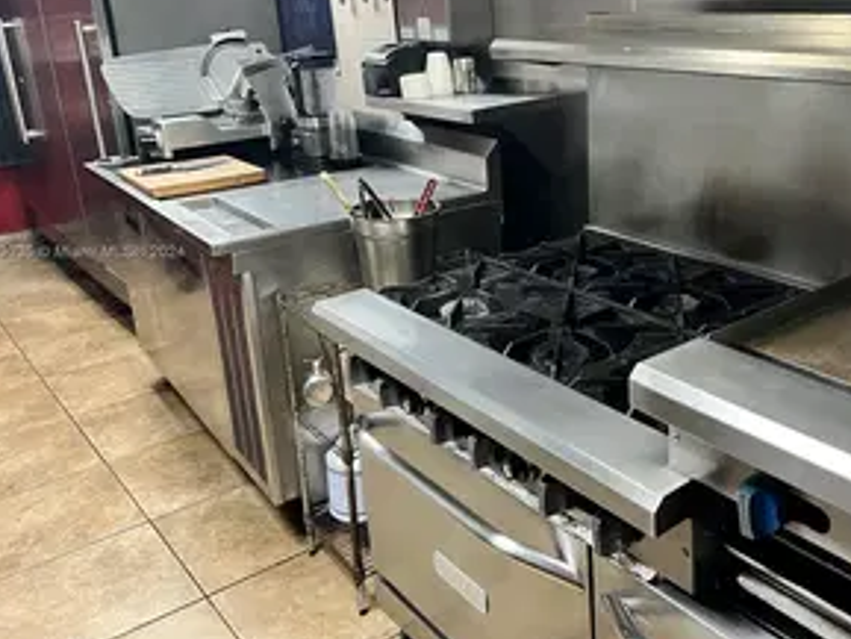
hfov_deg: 50.7
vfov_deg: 39.5
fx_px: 885
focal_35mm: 36
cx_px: 539
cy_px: 253
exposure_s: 1/60
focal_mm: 5.7
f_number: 1.5
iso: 400
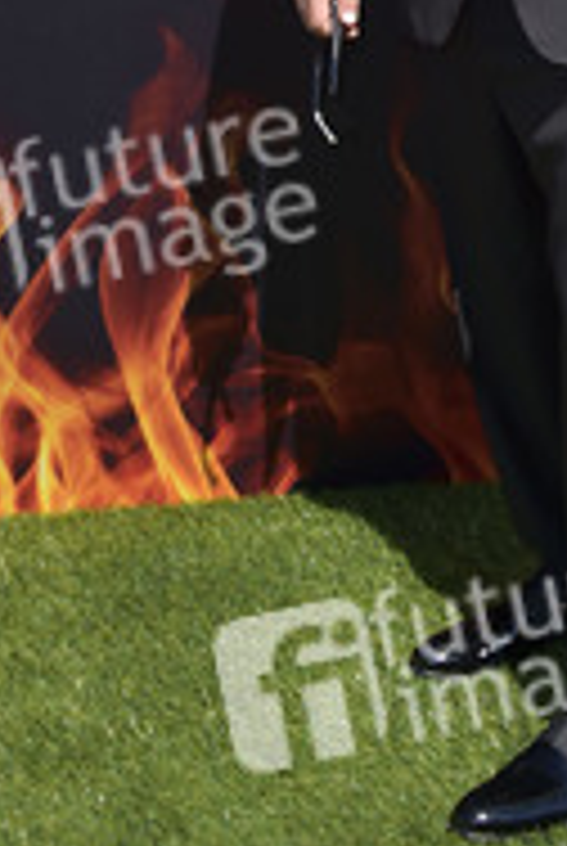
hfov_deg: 15.8
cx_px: 578
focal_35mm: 85
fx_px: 2001
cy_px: -9
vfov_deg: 22.9
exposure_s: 1/250
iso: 200
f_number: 8
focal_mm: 40
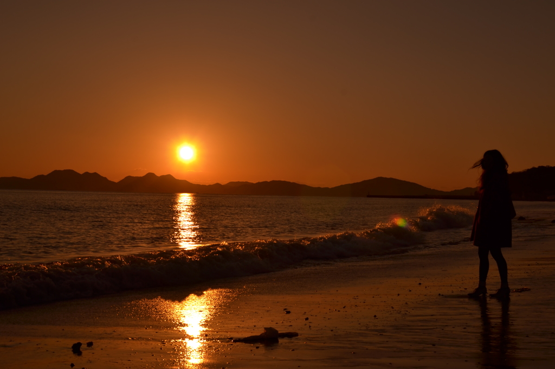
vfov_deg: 25.7
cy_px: 184
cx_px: 278
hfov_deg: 37.9
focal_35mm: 52
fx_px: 809
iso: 100
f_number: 9
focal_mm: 35
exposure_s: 1/640
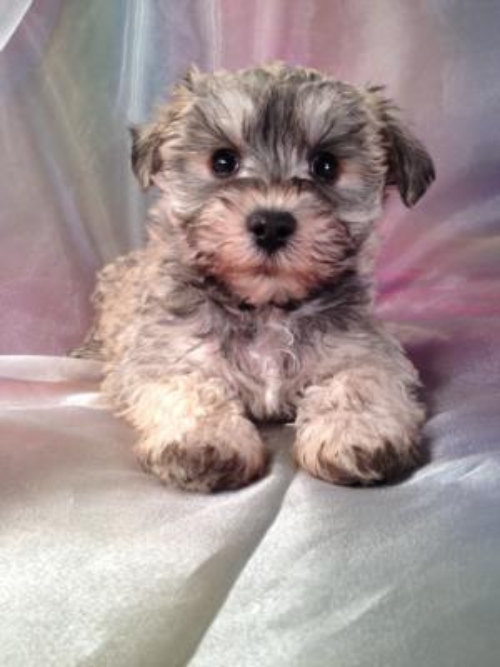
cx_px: 250
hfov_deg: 40.7
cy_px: 334
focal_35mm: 35
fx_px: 674
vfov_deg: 52.6
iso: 50
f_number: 2.4
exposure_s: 1/30
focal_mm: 4.28
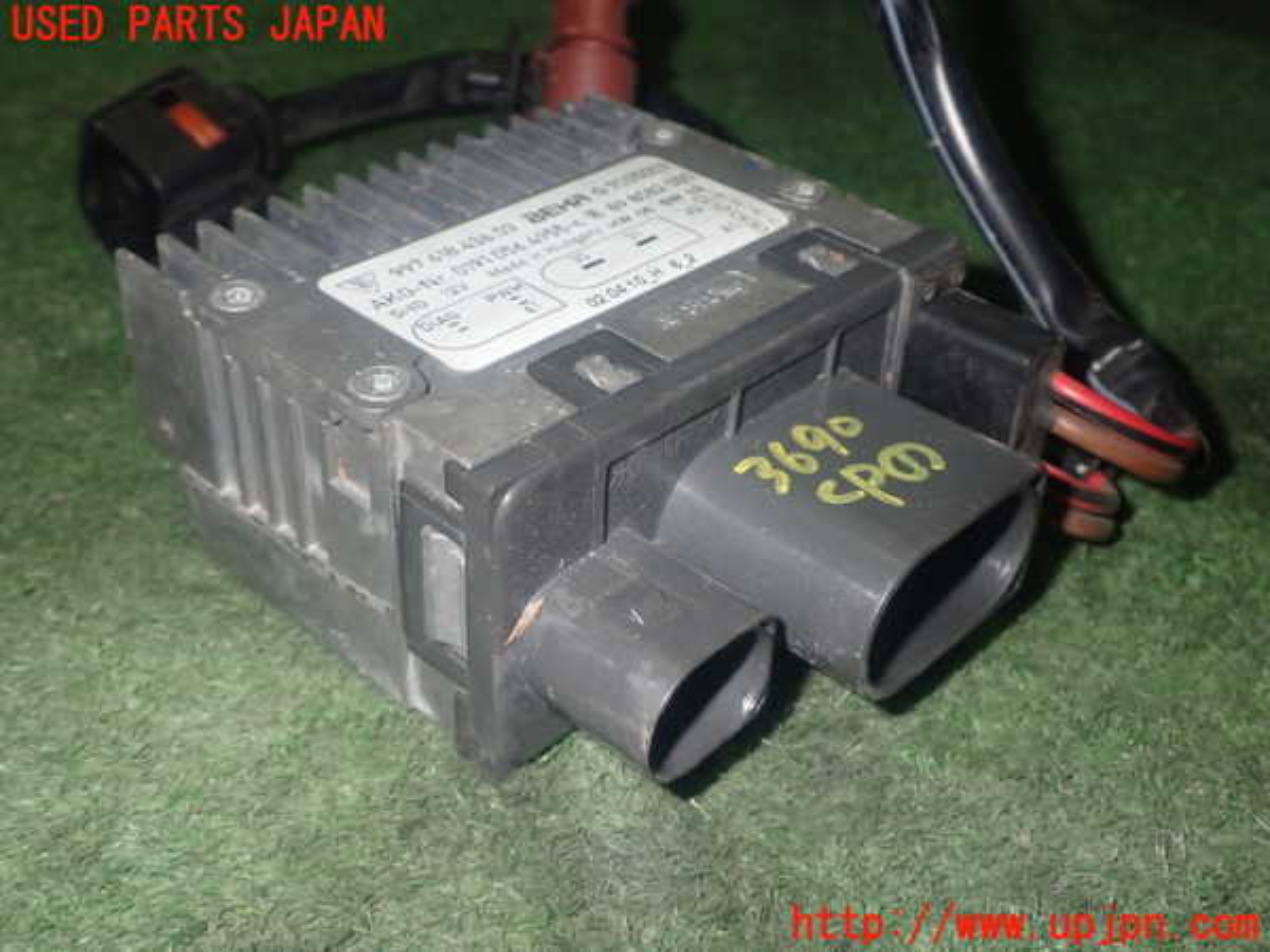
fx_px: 1504
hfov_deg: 45.8
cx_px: 635
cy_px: 476
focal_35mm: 41
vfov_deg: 35.1
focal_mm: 7.31
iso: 640
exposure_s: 1/40
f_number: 8
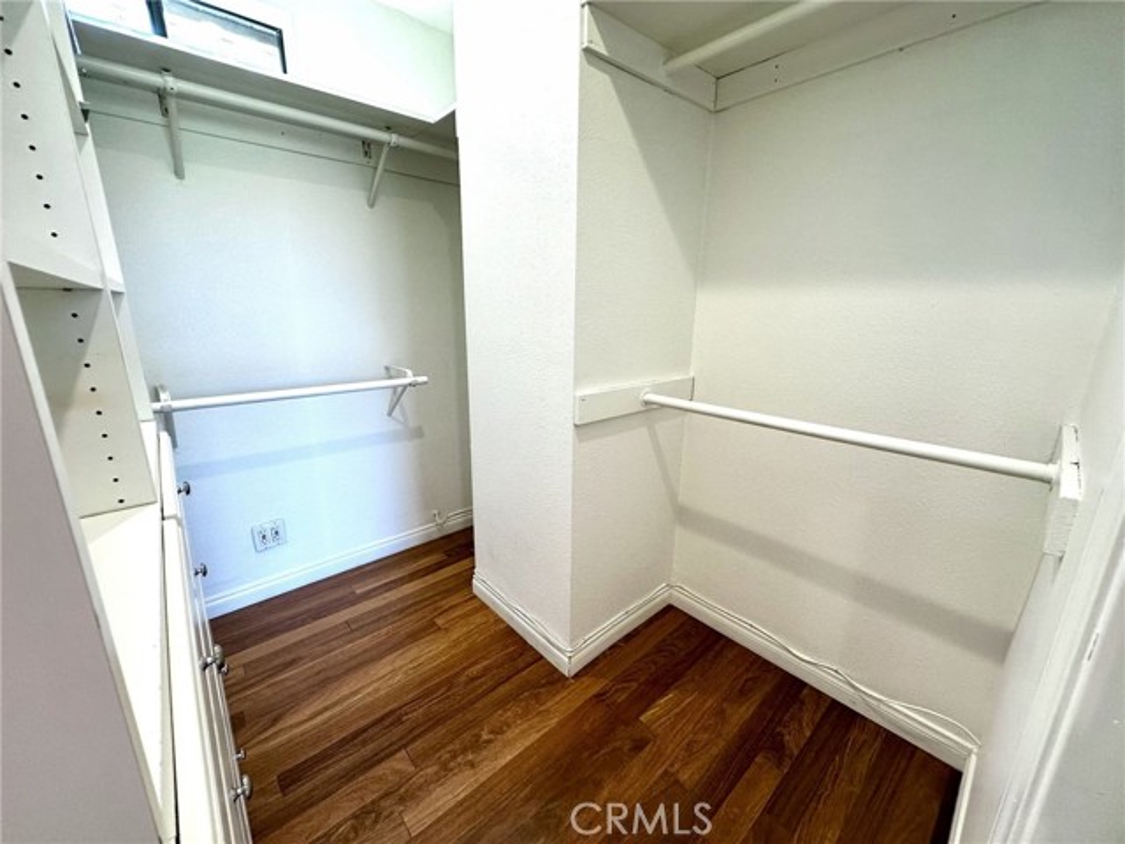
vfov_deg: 85.7
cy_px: 422
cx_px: 562
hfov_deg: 102.1
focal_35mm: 14
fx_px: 455
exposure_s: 1/120
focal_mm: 2.22
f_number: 2.2
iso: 160
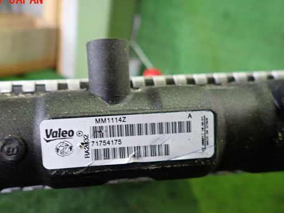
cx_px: 117
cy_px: 132
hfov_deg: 55.0
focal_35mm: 33
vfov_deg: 42.6
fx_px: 271
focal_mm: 4.5
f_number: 2
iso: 320
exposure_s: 1/30
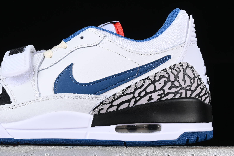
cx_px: 64
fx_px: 865
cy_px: 63
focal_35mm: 133
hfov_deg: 15.4
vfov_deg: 10.3
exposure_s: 1/80
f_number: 8
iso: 160
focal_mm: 50
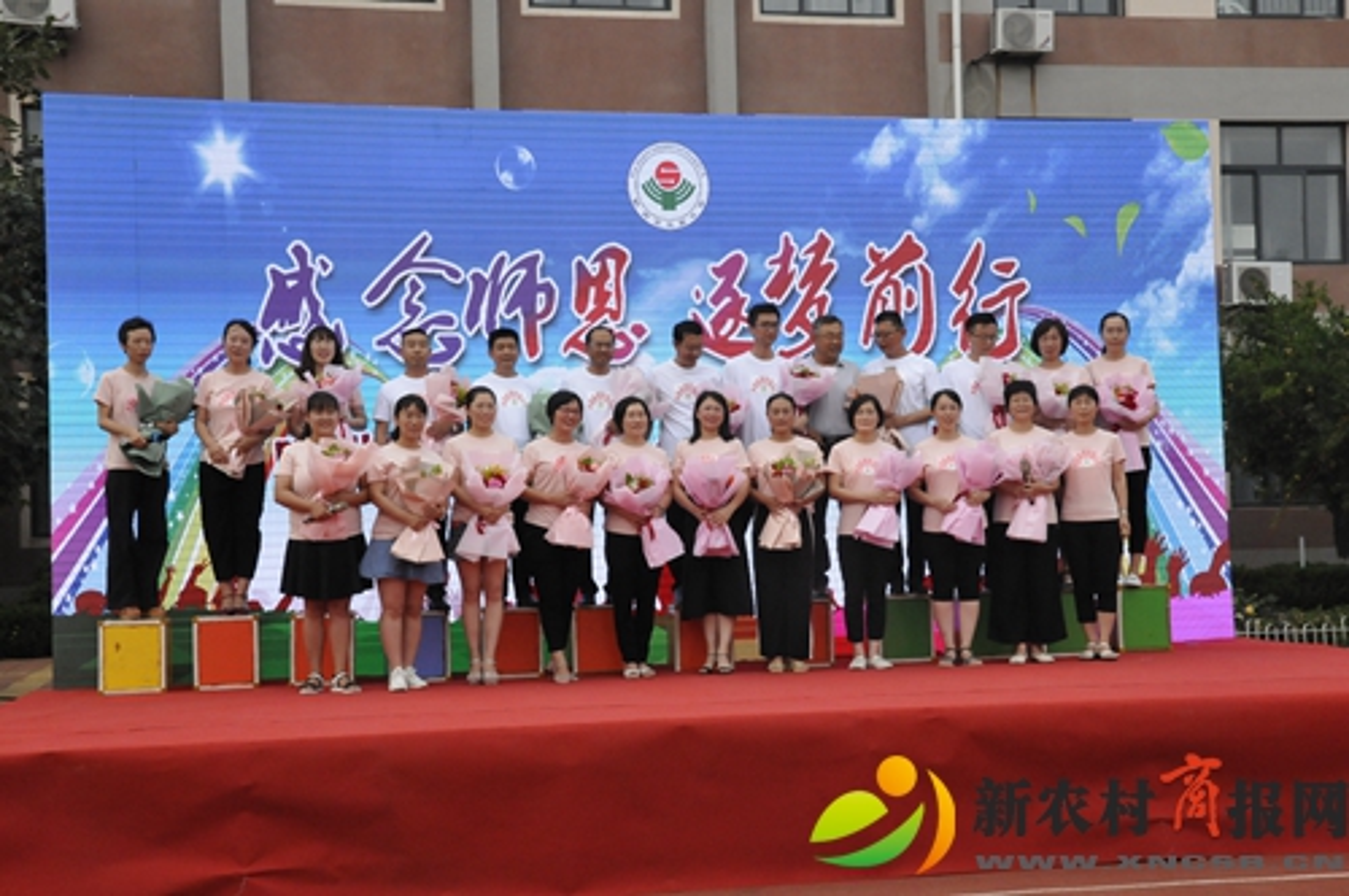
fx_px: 1740
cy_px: 448
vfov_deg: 28.9
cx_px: 674
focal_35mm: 46
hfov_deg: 42.4
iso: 2000
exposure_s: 1/640
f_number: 13
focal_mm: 31
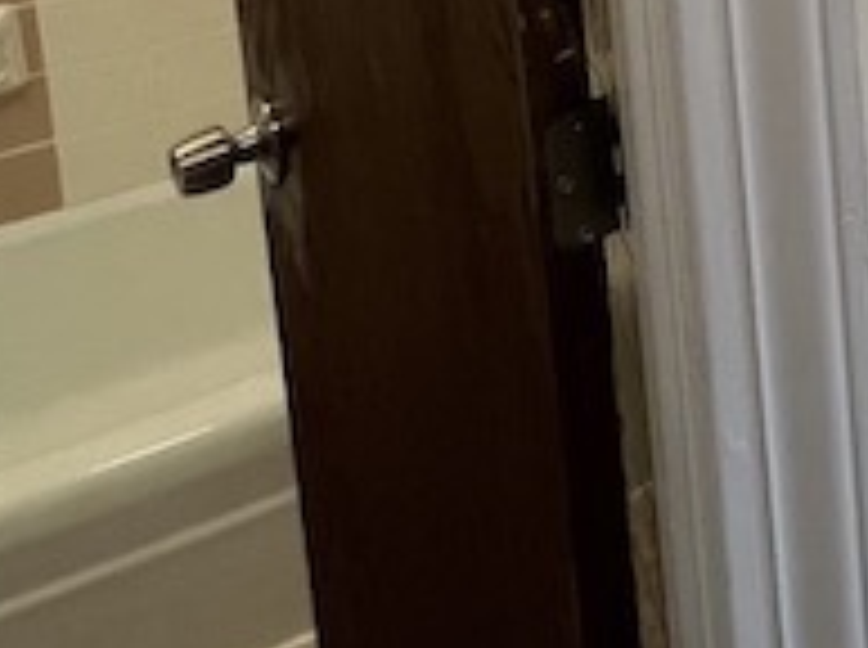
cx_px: 1408
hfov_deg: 24.4
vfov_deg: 20.4
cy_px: -472
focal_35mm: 54
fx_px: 1352
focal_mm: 1.57
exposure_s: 1/120
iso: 80
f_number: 1.8
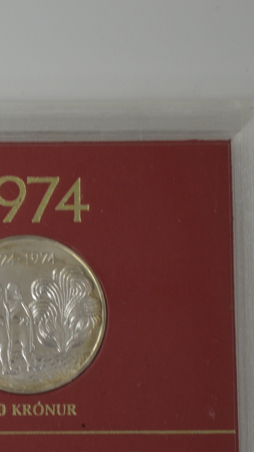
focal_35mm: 194
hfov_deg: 6.2
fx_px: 2322
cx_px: -82
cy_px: 356
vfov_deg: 11.1
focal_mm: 52
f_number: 5.6
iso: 500
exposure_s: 1/60
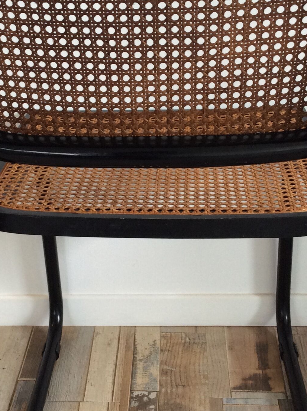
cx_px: 131
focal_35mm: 61
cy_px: 196
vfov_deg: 31.7
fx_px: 723
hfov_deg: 23.9
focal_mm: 3.3
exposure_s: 1/25
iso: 64
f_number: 2.4
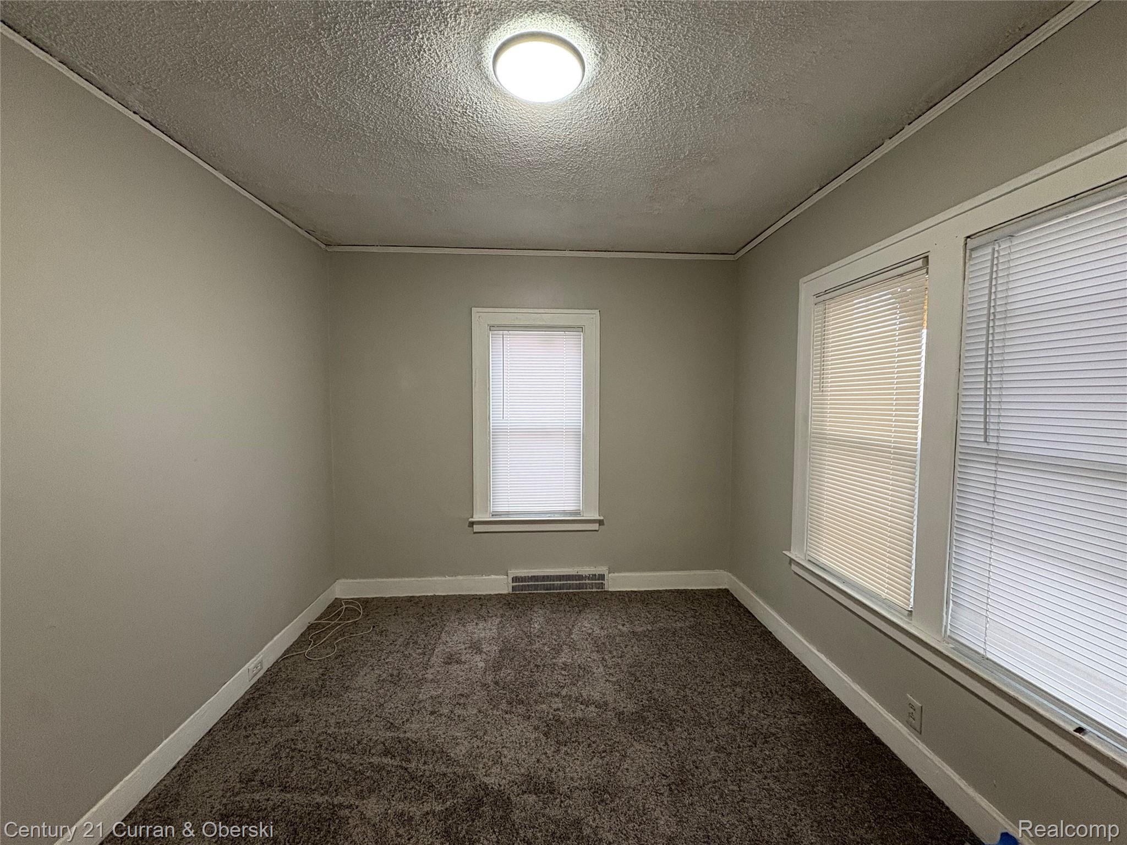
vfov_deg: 85.7
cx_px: 564
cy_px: 422
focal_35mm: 14
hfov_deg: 102.1
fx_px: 456
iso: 250
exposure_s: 1/60
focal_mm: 2.22
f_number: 2.2
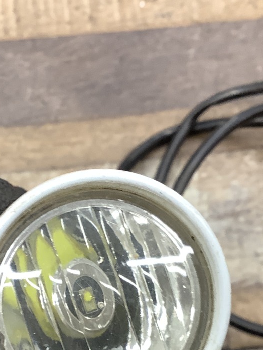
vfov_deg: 25.9
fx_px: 740
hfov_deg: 20.1
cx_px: 103
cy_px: 306
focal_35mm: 73
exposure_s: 1/50
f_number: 2.4
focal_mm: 3.3
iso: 100
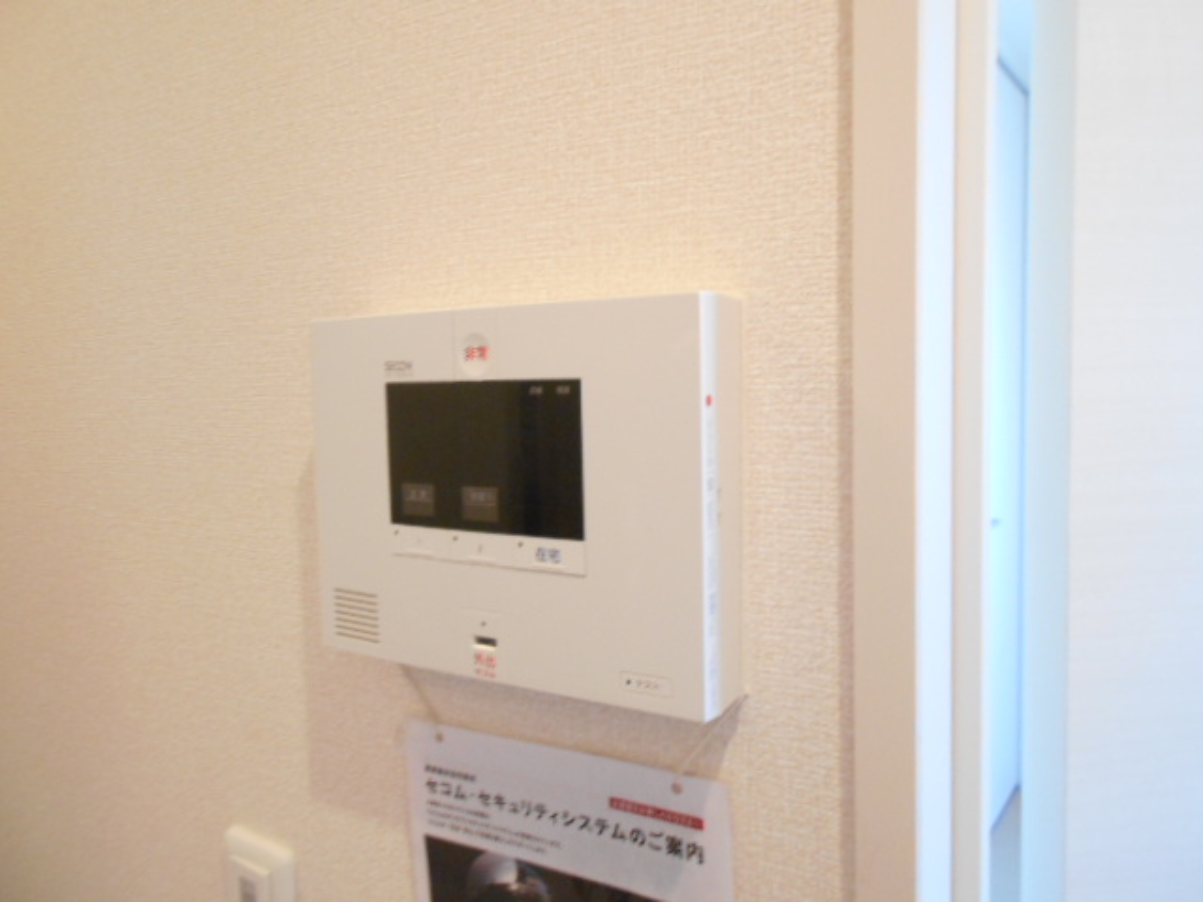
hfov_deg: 67.3
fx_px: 904
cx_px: 602
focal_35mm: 26
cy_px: 451
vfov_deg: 53.1
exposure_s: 1/25
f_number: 3.2
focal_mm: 4.6
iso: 400
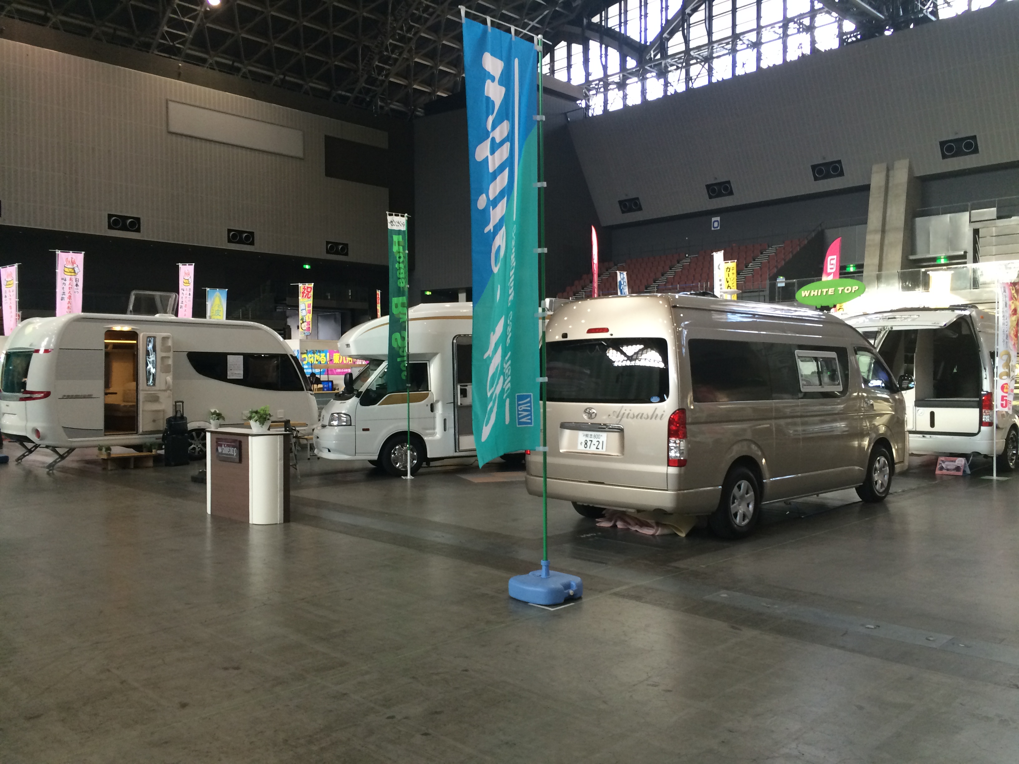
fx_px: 854
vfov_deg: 48.2
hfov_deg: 61.7
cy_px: 382
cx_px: 510
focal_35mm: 29
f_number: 2.2
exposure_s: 1/30
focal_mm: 4.15
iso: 100
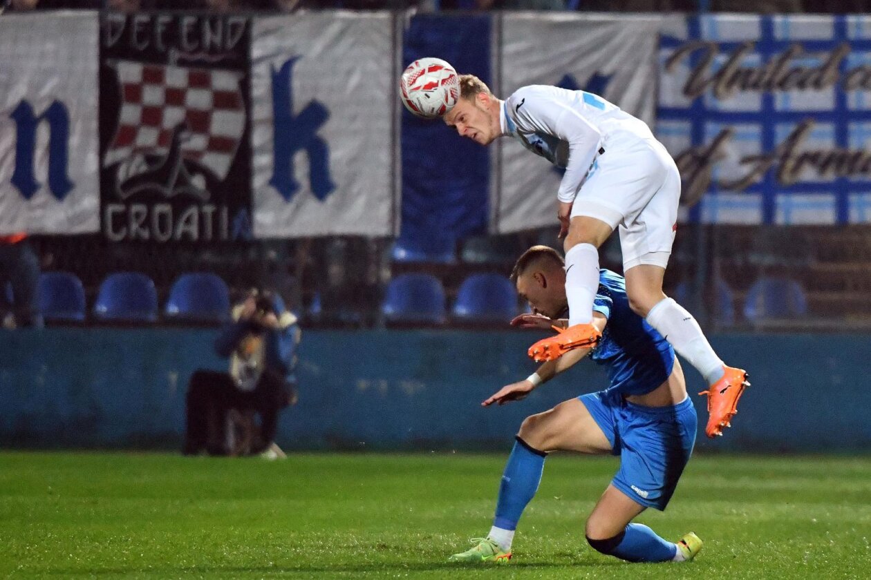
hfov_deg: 5.9
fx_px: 8467
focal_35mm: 350
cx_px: 436
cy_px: 290
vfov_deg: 3.9
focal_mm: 350
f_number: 4
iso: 6400
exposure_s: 1/1600
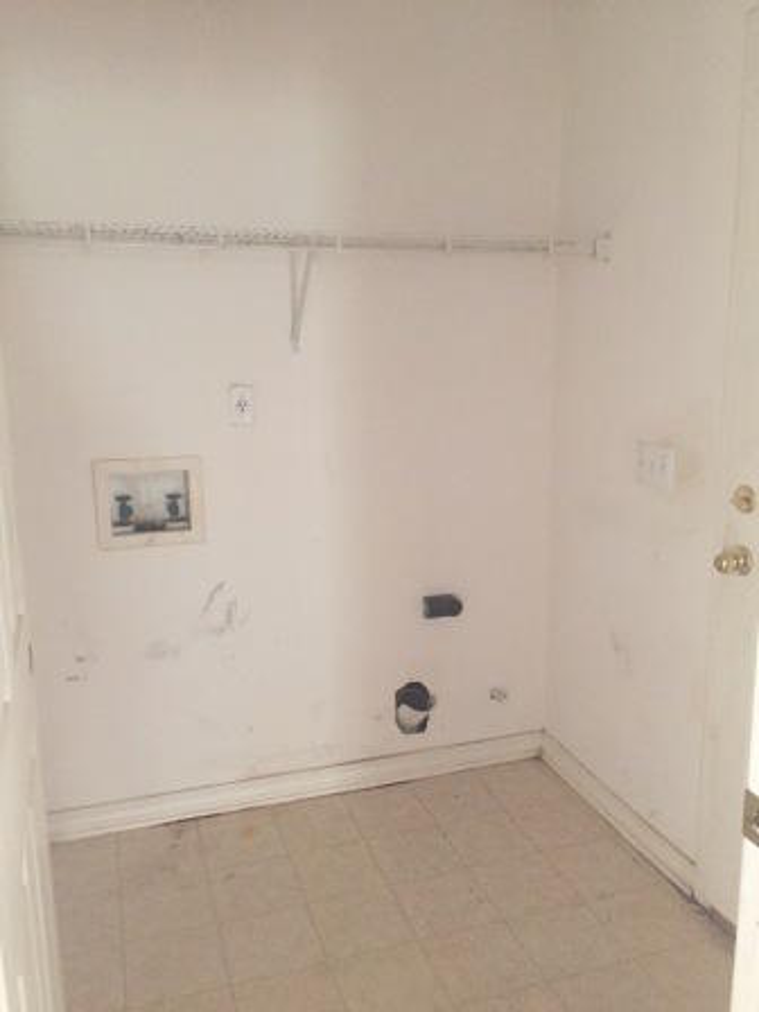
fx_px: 848
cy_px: 506
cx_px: 380
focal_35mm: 29
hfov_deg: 48.2
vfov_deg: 61.7
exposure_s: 1/20
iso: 250
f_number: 2.2
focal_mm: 4.15
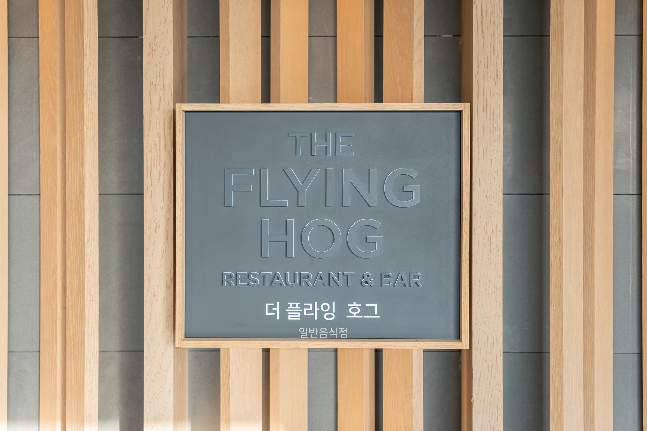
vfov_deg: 27.0
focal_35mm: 50
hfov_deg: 39.6
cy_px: 216
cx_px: 324
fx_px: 899
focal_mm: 50
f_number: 2.2
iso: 100
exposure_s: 1/100
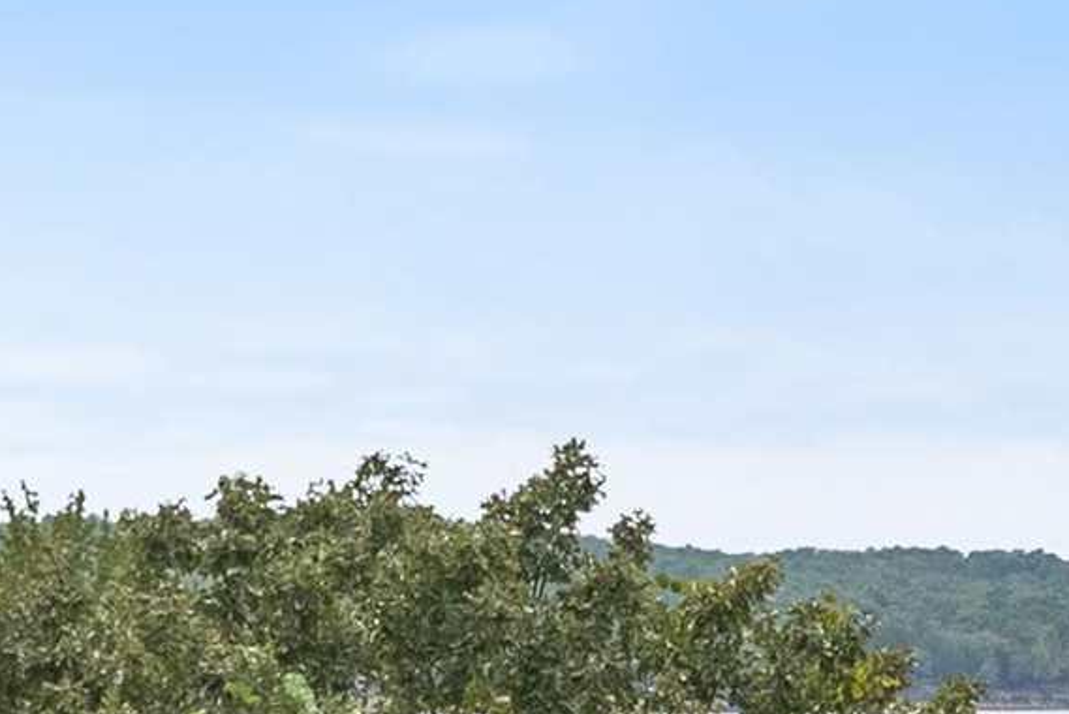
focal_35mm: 189
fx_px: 5615
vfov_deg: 7.2
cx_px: 235
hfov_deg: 10.8
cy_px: 736
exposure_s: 1/1250
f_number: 9
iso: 250
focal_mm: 35
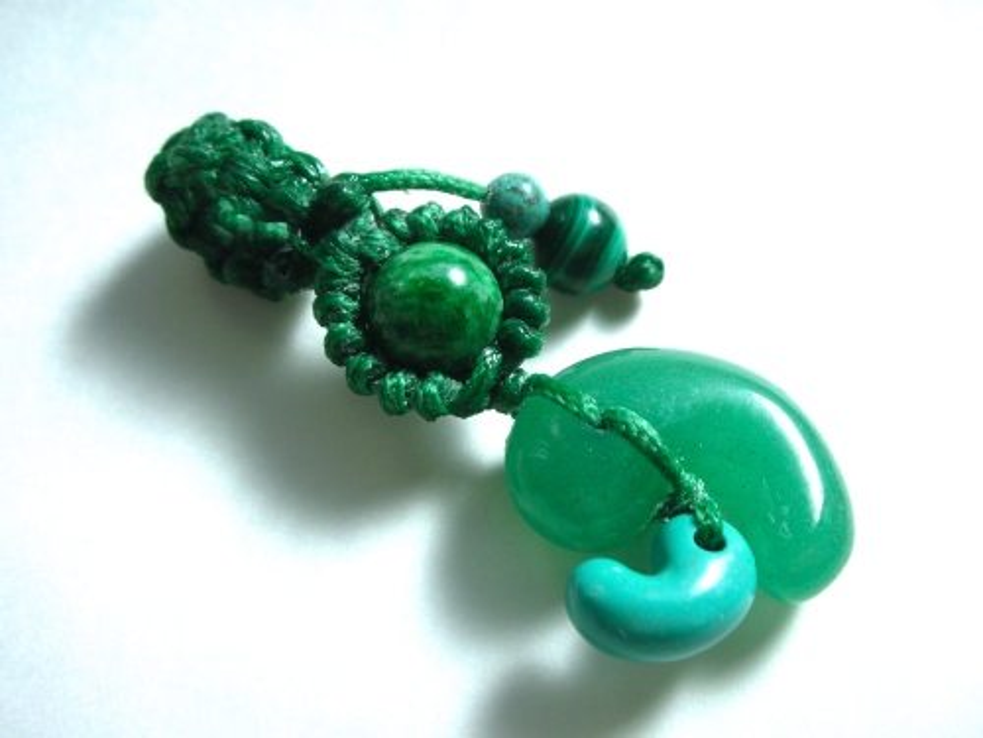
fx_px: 1505
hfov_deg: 36.2
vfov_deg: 27.5
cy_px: 369
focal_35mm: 53
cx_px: 492
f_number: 10.5
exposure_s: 1/154
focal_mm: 8.8
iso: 50
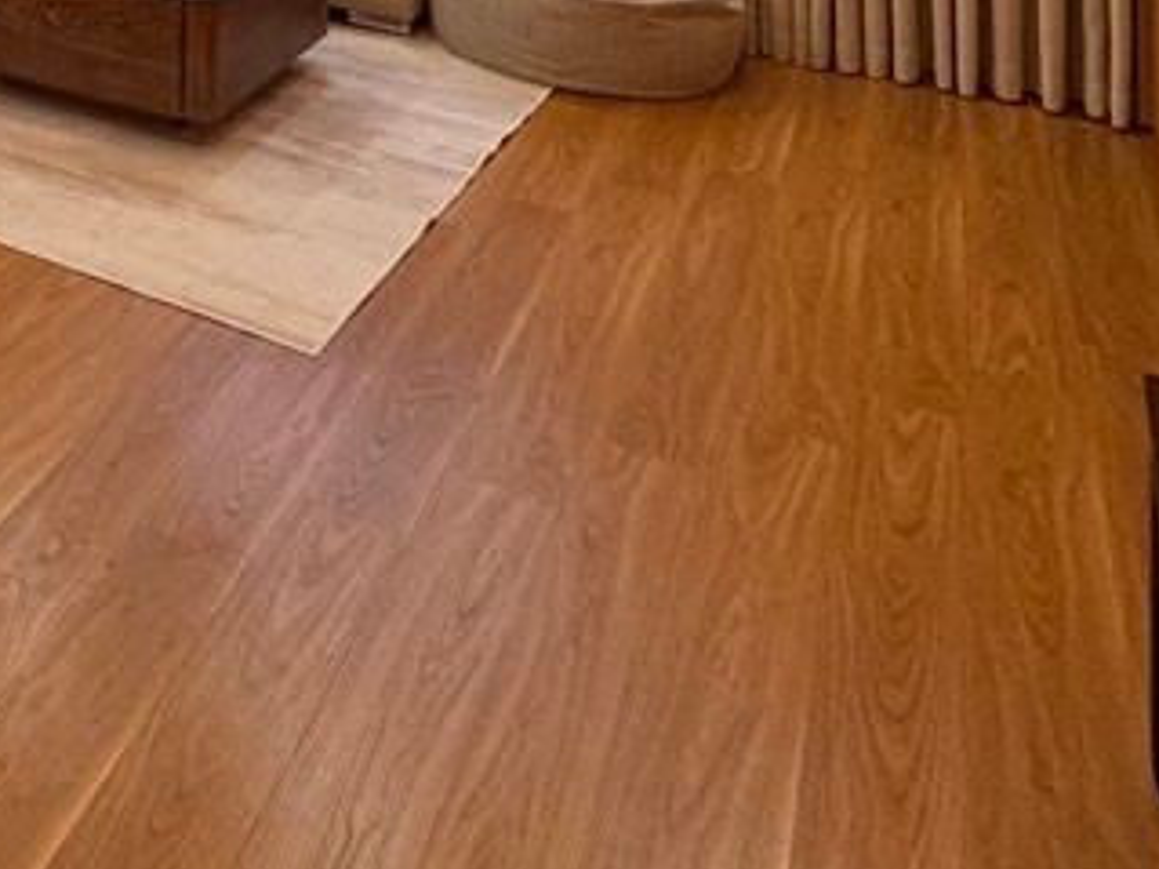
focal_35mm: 45
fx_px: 1506
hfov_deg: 36.4
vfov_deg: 23.9
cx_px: -80
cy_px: -498
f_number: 2.2
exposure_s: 1/100
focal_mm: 2.22
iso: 250
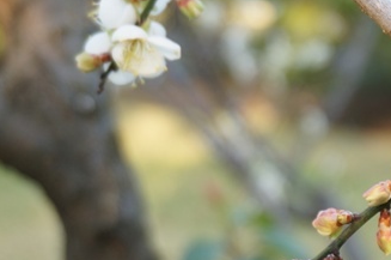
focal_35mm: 118
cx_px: 495
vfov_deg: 11.5
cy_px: 20
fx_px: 1275
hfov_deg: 16.6
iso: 125
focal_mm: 25
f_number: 4.5
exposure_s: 1/60
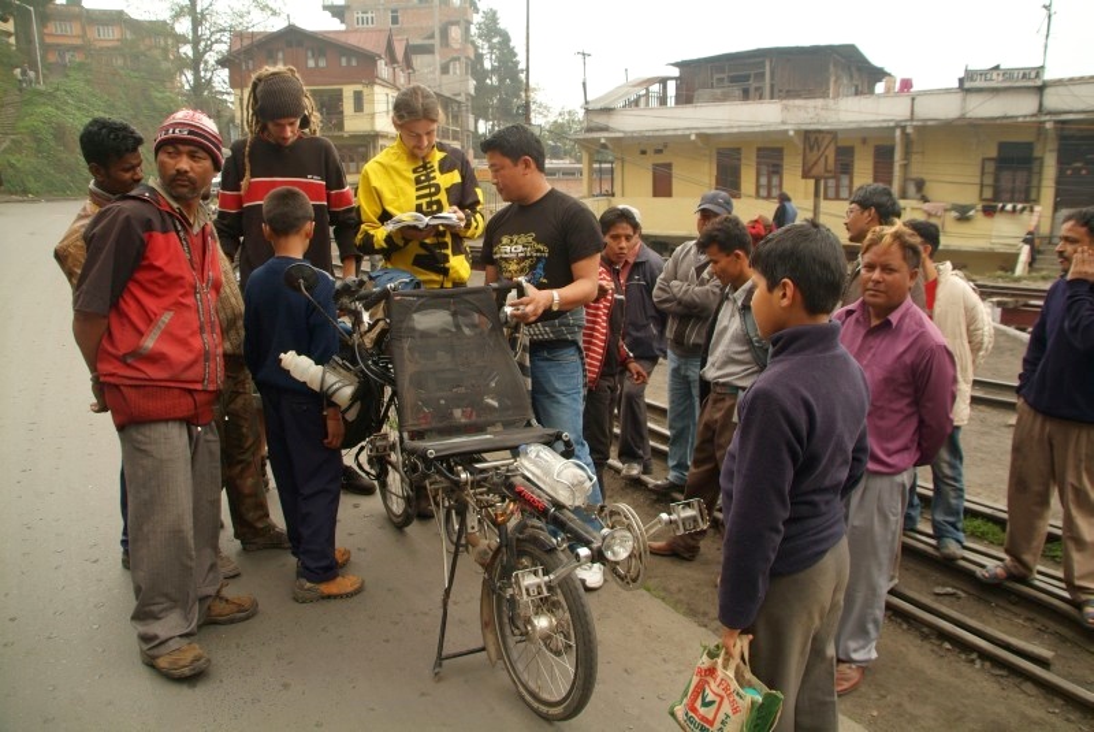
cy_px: 366
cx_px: 547
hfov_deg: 67.3
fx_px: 821
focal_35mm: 27
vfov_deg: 48.0
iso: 160
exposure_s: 1/125
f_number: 5.6
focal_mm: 18
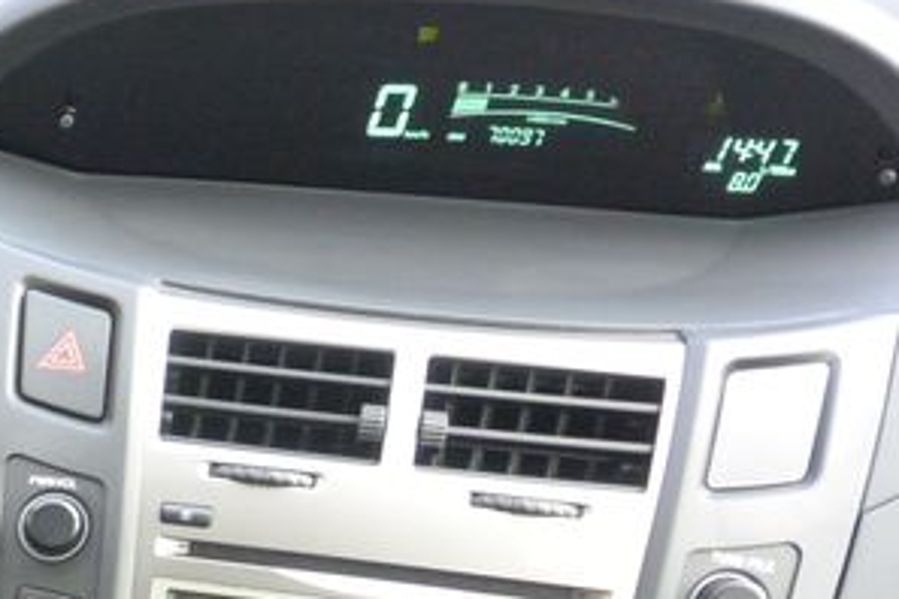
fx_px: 2322
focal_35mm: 93
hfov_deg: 18.3
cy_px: 846
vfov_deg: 14.0
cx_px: -602
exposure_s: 1/125
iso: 400
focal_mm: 10
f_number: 3.5
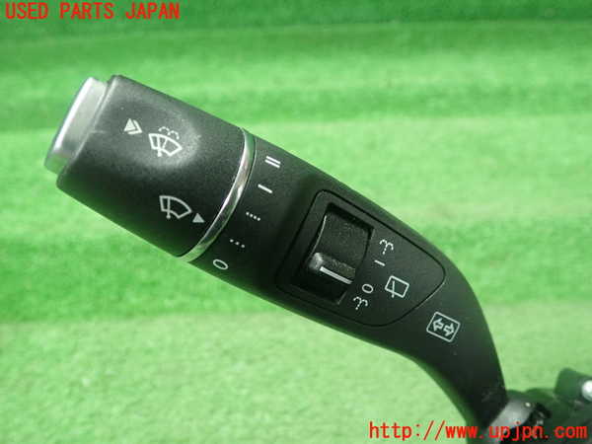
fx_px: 513
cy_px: 222
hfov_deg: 60.0
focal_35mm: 30
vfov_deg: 46.8
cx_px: 296
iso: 800
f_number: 2.3
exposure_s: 1/125
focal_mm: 5.5
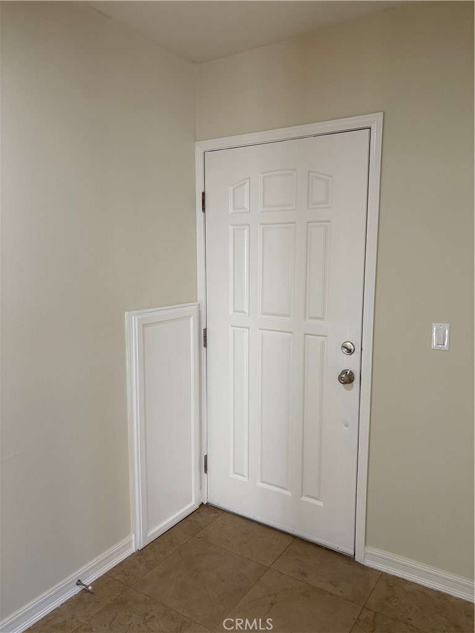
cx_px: 238
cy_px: 316
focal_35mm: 26
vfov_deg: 67.3
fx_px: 476
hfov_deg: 53.1
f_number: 1.6
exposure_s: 1/60
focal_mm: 5.96
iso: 64
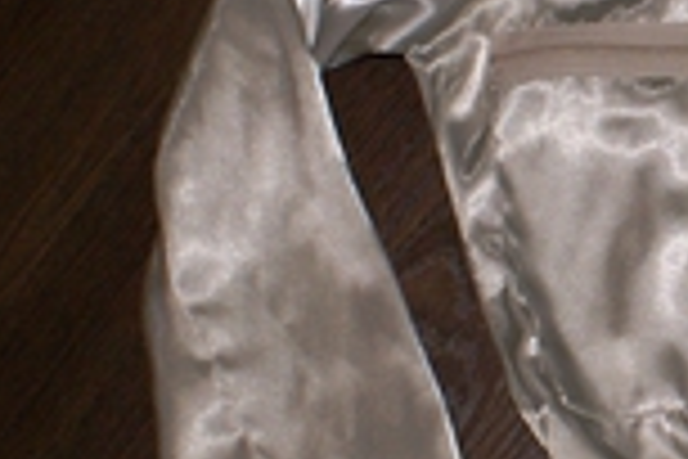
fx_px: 2064
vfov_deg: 12.7
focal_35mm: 108
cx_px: 913
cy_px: 207
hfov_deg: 17.6
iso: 400
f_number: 5.6
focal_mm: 20
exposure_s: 1/60
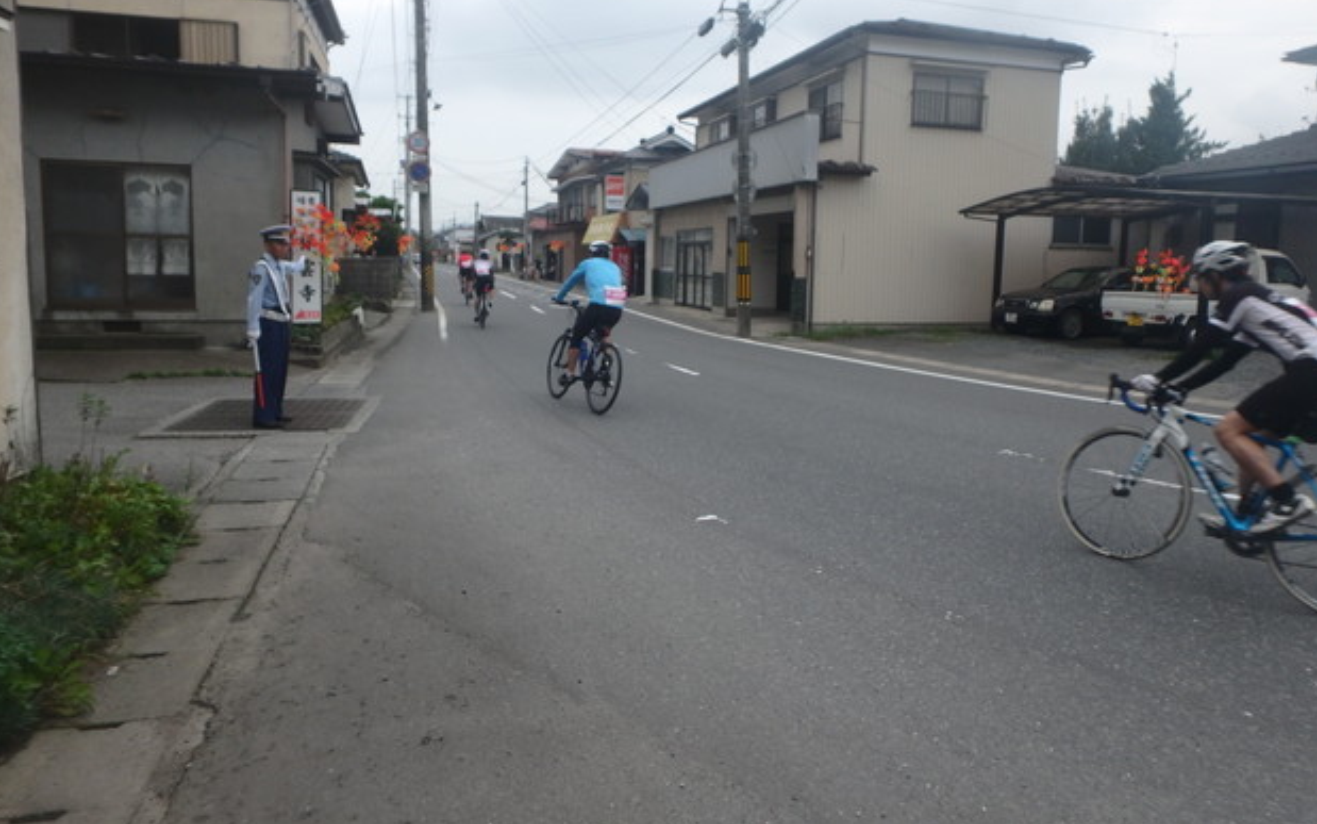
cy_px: 360
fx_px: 826
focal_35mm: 23
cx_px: 666
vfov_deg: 52.9
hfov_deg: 77.1
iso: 125
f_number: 3.5
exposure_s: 1/320
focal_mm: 3.7
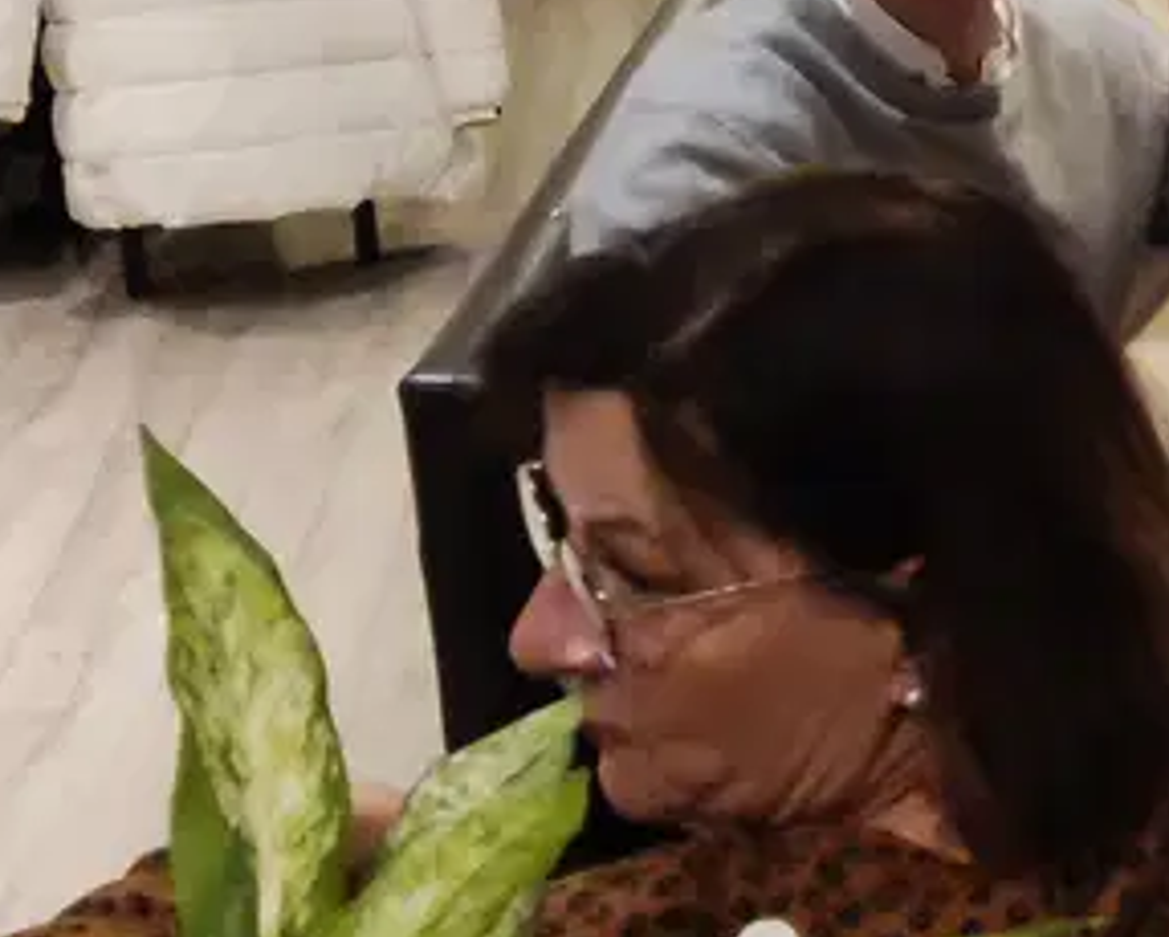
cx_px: 1544
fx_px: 3012
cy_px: 228
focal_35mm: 87
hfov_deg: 20.0
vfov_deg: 17.6
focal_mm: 4.71
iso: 965
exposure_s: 1/25
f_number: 1.79
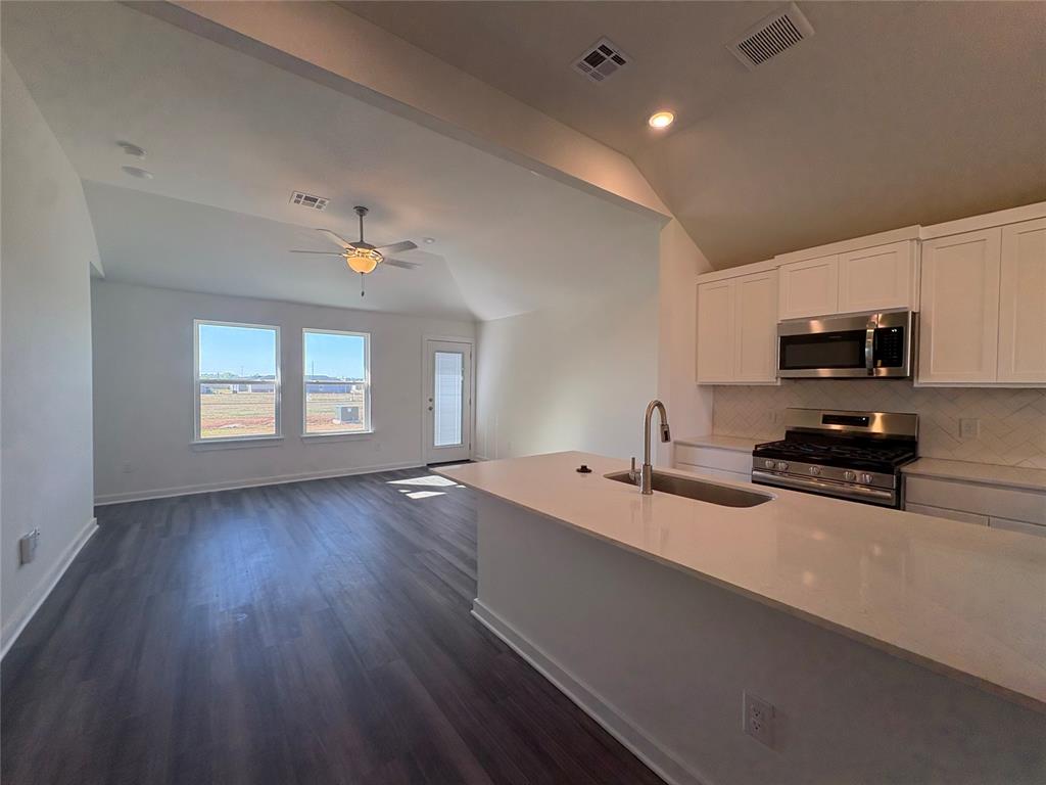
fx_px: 423
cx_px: 523
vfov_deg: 85.7
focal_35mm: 14
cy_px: 392
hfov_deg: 102.1
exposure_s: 1/133
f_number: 2.2
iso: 64
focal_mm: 2.22
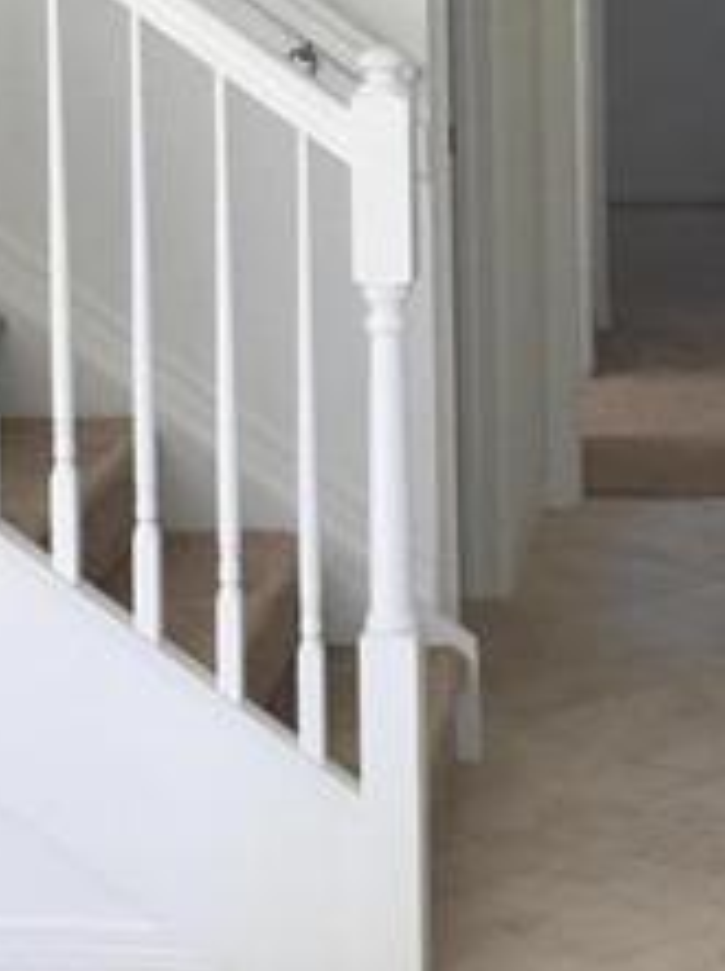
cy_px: 132
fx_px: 2829
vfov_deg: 19.2
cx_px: 527
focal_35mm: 101
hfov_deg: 14.6
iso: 25
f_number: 2.2
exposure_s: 1/15
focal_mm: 4.15
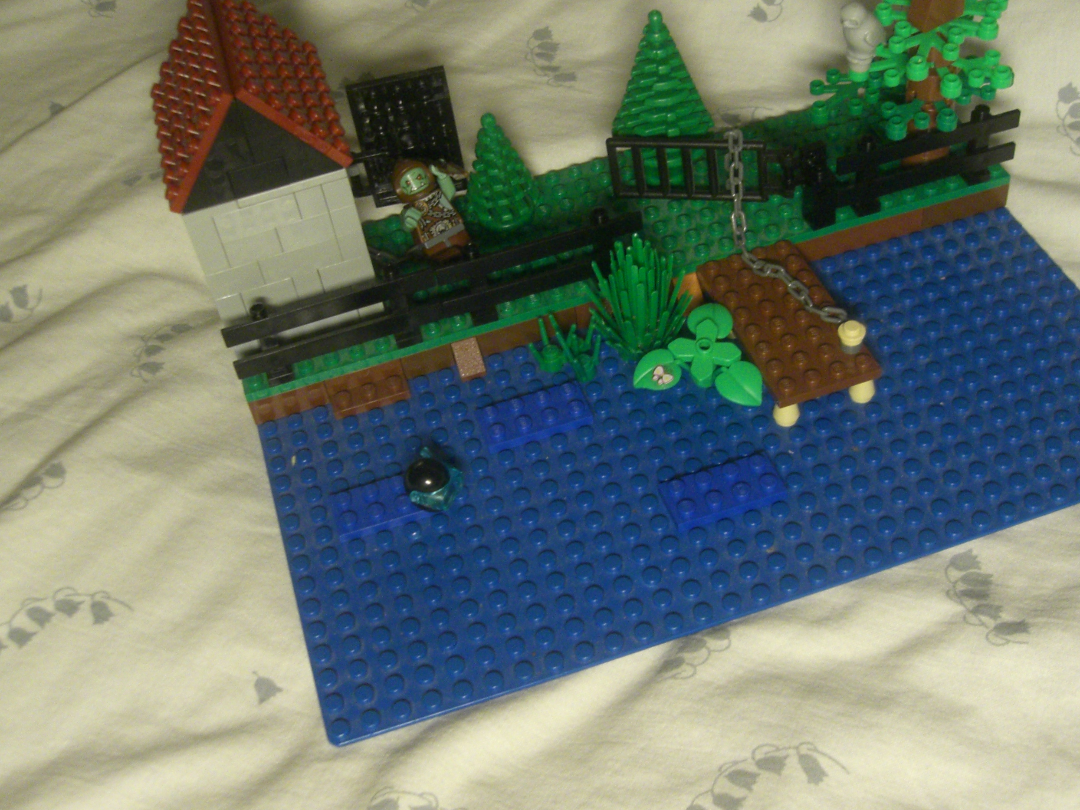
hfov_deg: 43.8
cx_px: 578
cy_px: 375
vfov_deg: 33.6
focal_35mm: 43
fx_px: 1341
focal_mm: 6.3
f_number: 3.1
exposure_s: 1/40
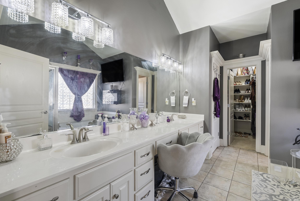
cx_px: 150
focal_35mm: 16
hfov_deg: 96.7
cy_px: 100
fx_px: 133
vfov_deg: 73.8
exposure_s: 1/1.25
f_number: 9
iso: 250
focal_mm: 16
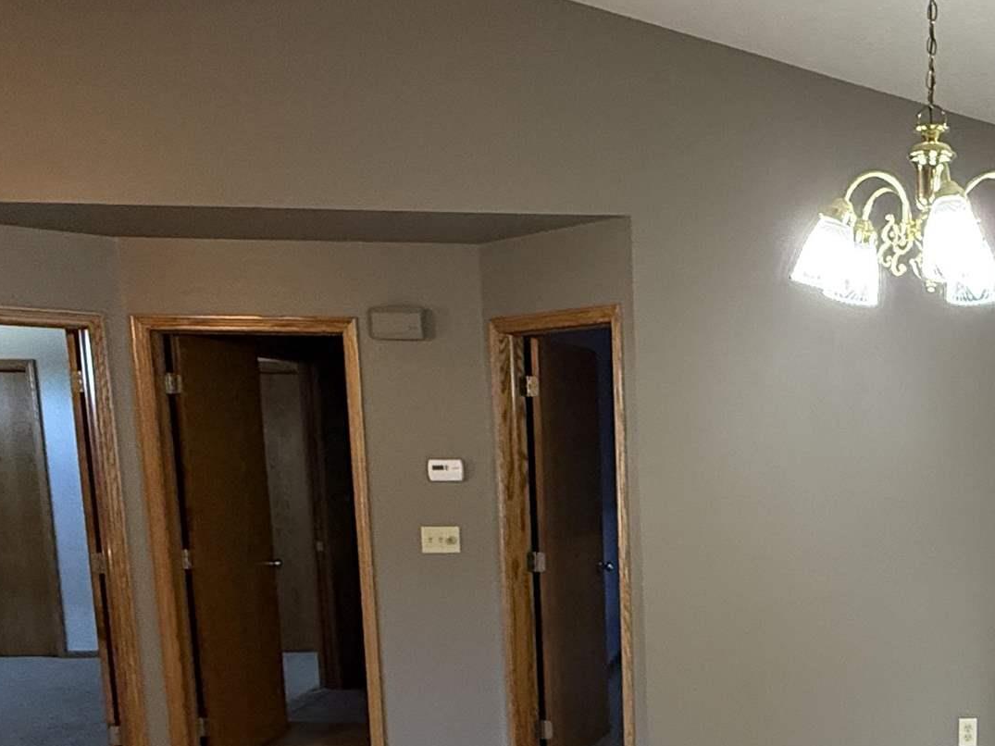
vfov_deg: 34.6
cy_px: 619
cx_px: 891
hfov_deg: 42.9
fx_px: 1150
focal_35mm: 40
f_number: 2.2
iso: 400
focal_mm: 2.22
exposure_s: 1/60
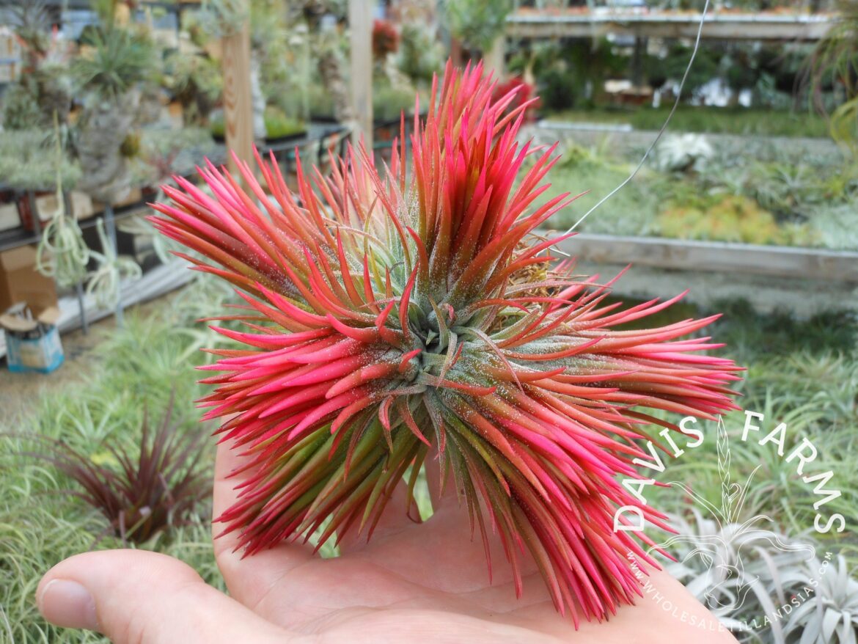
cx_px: 429
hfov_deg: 55.3
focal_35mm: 33
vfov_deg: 43.0
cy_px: 322
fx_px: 818
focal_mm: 5.9
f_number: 4
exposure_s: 1/125
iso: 80
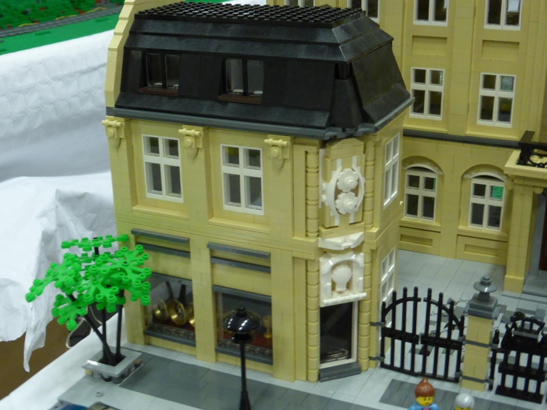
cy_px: 205
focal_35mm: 48
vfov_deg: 30.3
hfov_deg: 39.7
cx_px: 278
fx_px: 758
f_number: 4.2
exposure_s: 1/15
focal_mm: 8.5
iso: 400
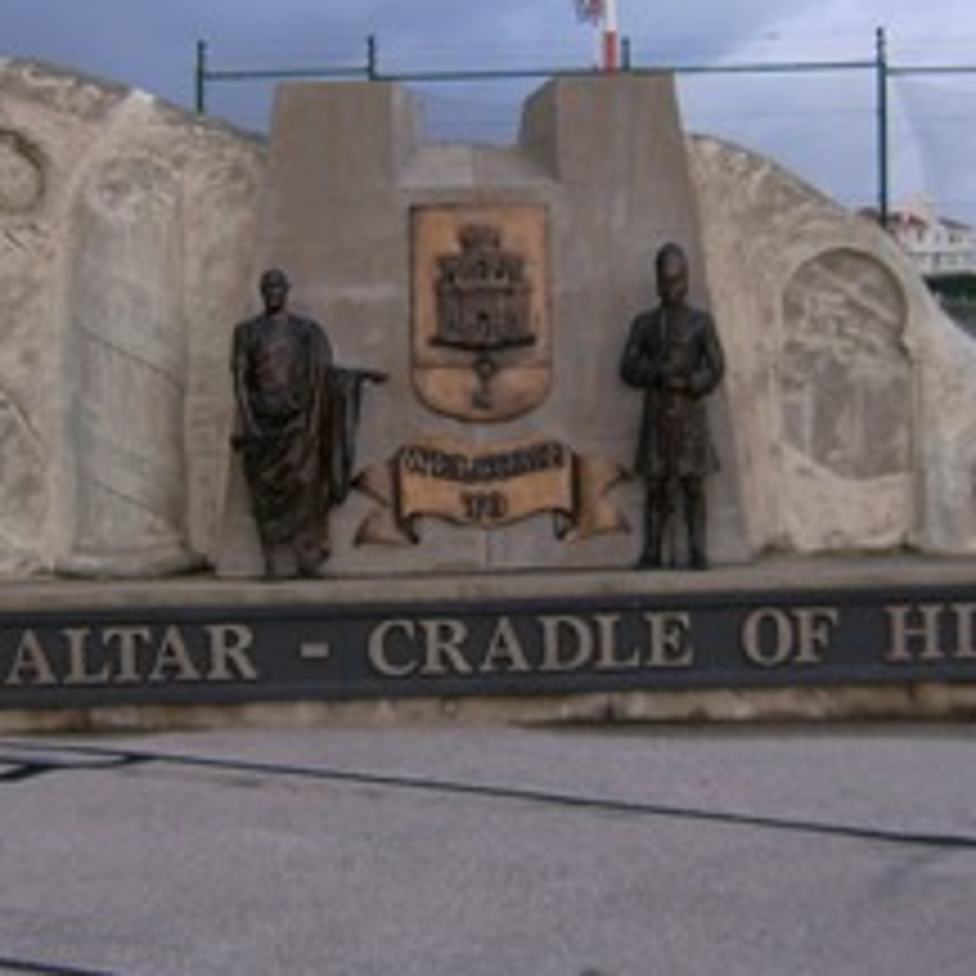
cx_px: 472
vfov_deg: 21.1
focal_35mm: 82
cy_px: 441
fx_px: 2616
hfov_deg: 21.1
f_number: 3.1
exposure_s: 1/229
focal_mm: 7.53
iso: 50
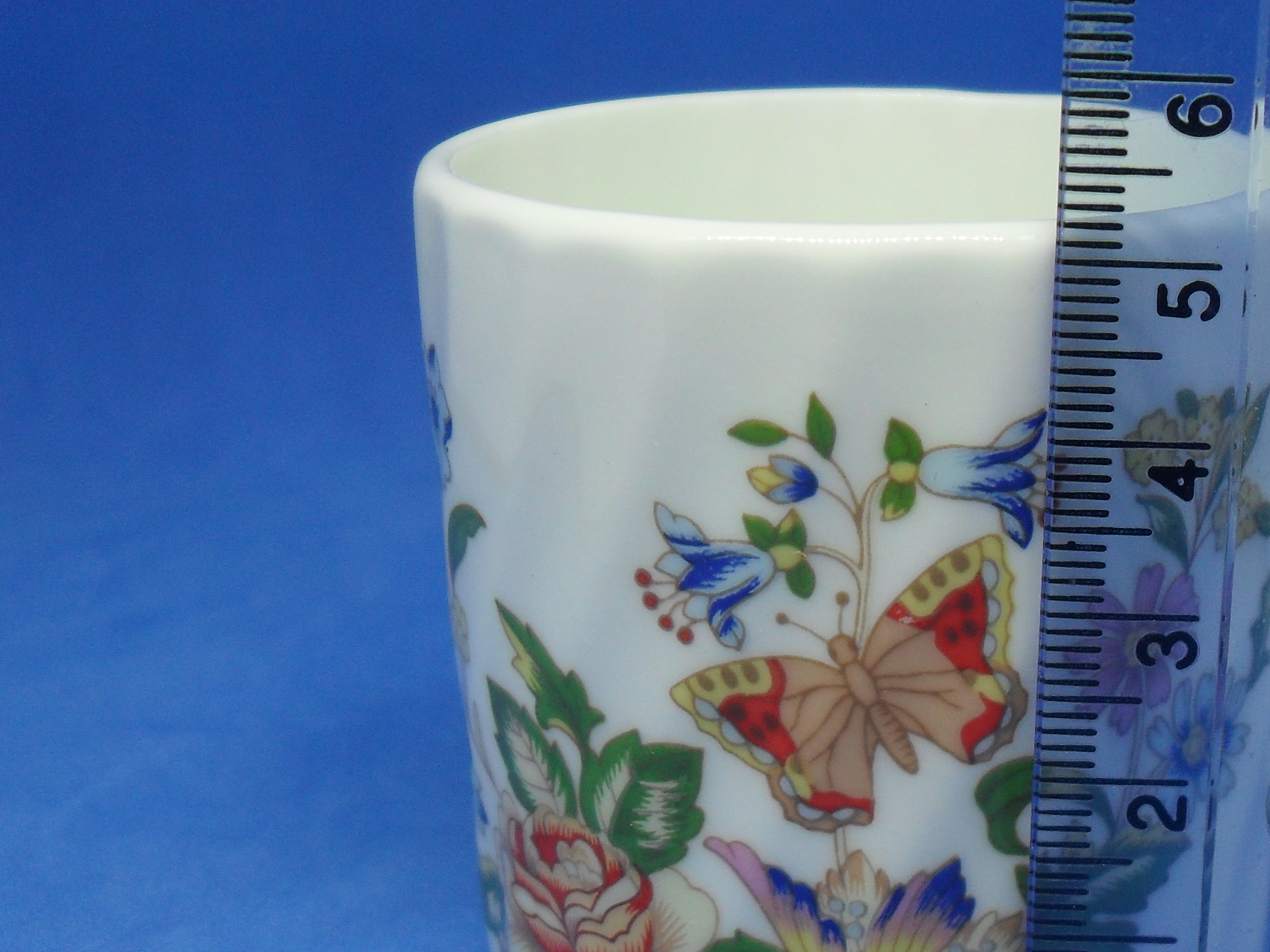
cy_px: 639
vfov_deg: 24.3
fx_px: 2201
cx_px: 959
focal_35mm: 60
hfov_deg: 31.6
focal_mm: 6.2
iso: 100
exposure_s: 1/60
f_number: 2.8
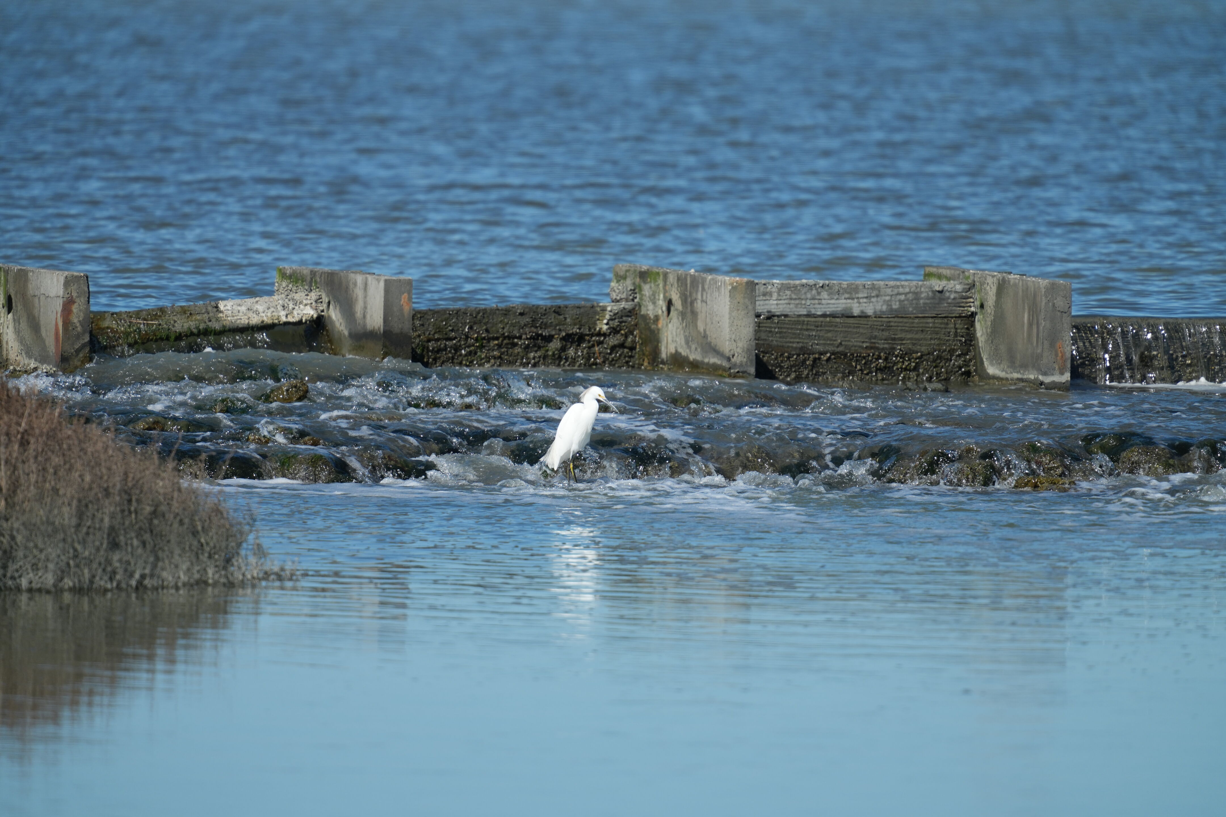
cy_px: 408
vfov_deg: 2.3
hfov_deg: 3.4
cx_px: 613
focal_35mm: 600
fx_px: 20432
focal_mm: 600
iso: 400
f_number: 5.6
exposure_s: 1/2000
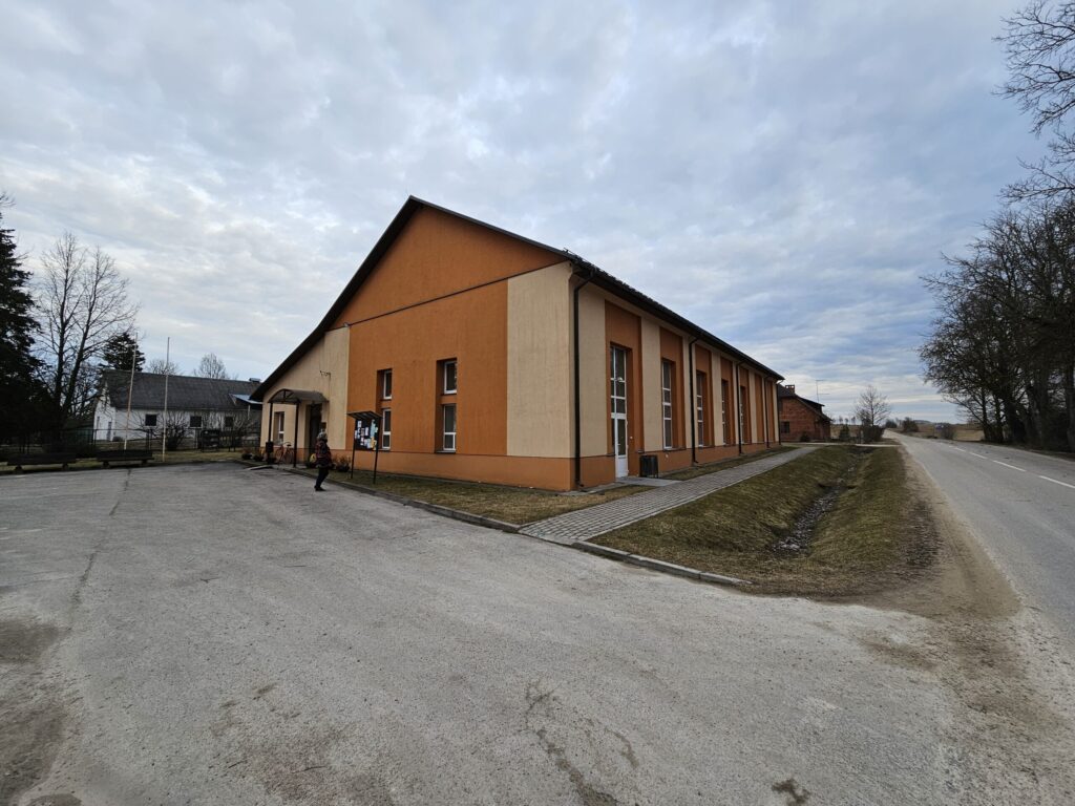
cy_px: 403
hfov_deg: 106.2
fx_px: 404
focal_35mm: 13
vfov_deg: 89.9
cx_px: 538
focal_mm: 2.2
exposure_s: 1/370
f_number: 2.2
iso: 50
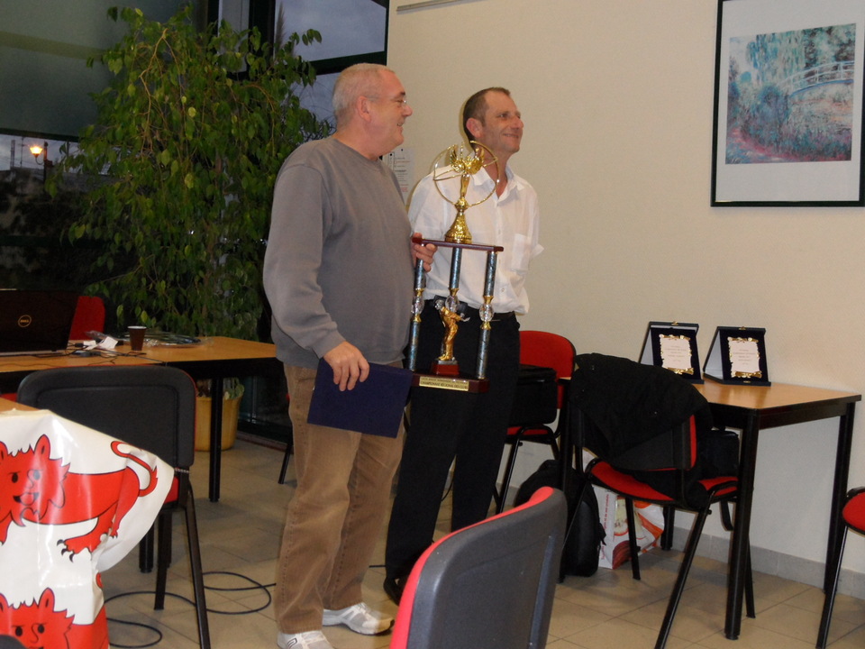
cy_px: 324
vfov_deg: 36.0
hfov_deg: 46.8
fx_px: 1000
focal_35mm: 40
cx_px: 432
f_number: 3.6
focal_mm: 6.5
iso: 320
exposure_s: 1/45
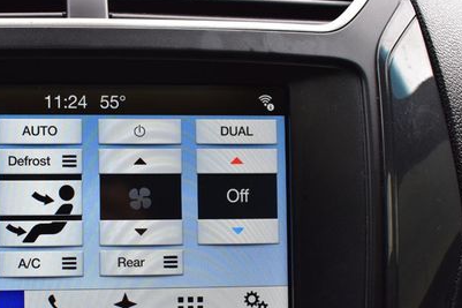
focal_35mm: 60
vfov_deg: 22.6
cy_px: 203
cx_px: 98
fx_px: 767
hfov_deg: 32.7
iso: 400
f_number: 8
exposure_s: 1/80
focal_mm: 25
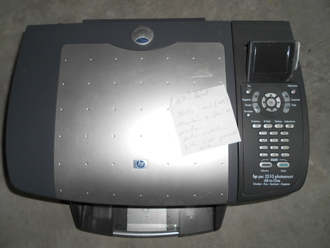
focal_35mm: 26
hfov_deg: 67.3
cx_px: 165
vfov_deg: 53.1
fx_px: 248
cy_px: 124
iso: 80
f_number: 3.2
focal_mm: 4.6
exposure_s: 1/25
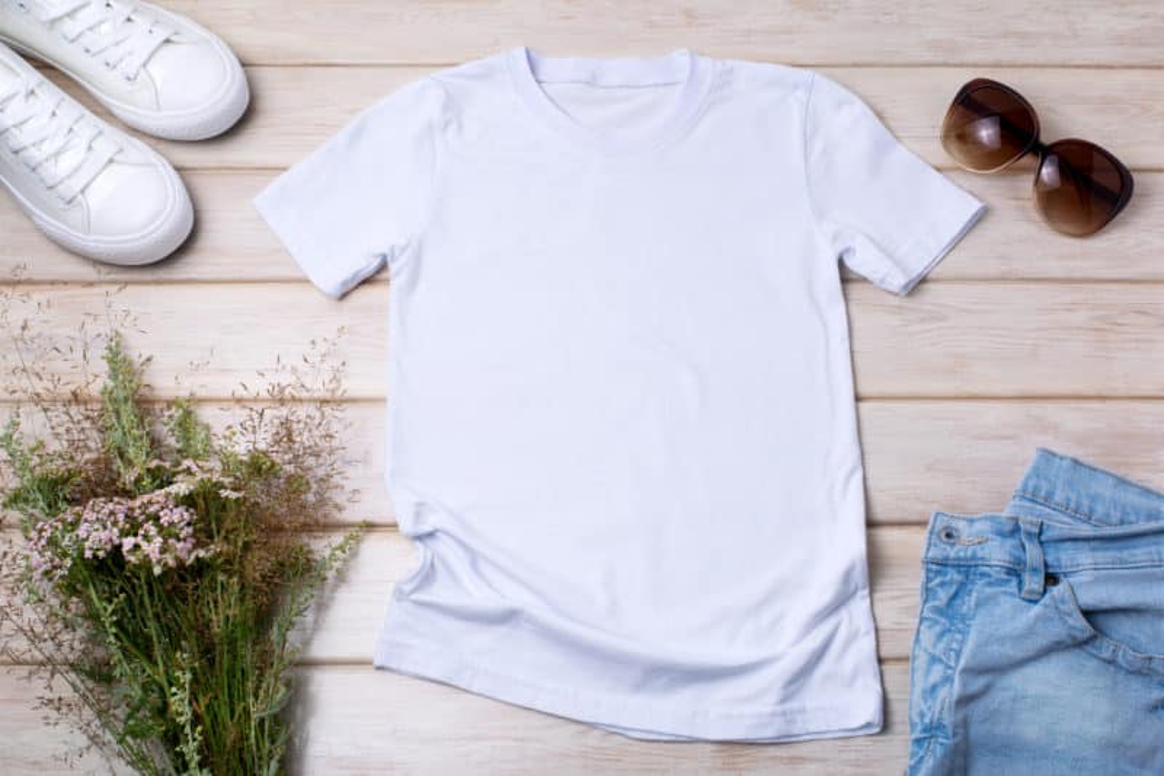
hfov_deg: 49.6
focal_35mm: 39
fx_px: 1261
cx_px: 582
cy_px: 388
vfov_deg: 34.2
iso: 100
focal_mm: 26
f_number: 13
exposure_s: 1/200
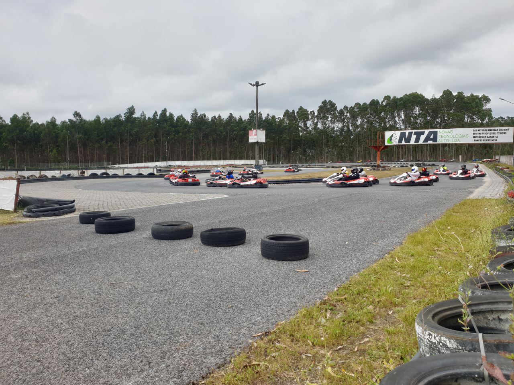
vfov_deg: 53.1
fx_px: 386
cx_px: 257
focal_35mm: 26
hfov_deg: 67.3
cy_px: 192
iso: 50
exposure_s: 1/1111
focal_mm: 4.3
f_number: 2.4
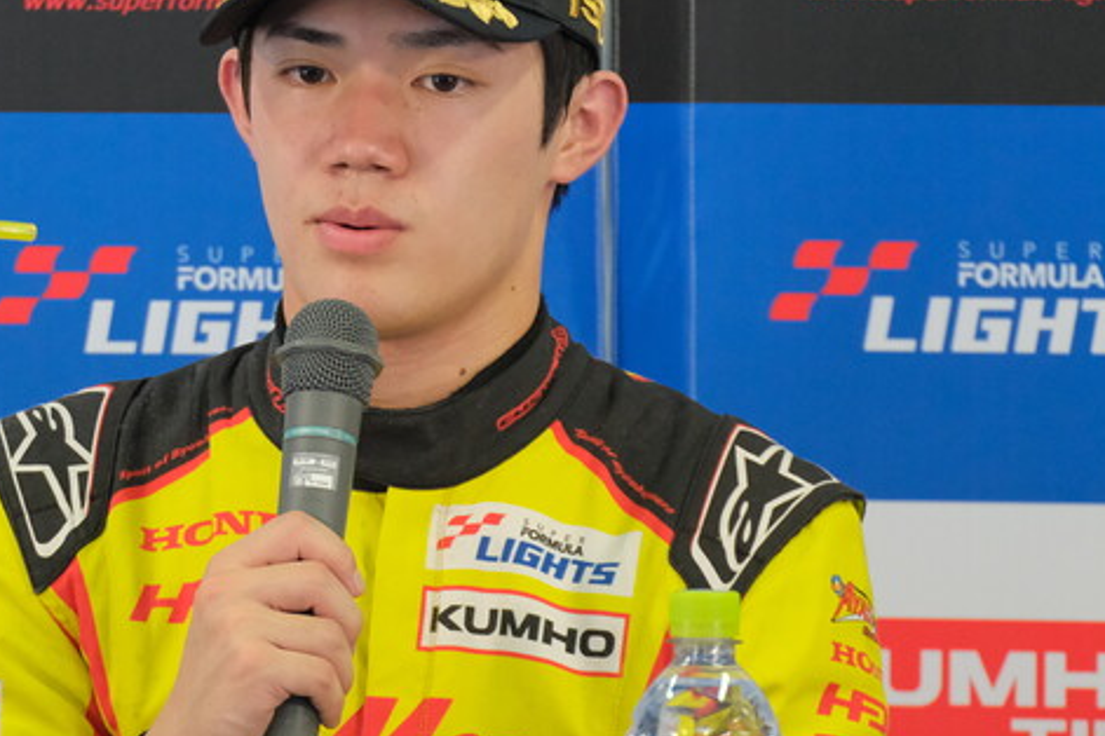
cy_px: 330
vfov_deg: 5.6
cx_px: 361
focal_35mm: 246
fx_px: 7550
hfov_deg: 8.4
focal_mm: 107.3
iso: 5000
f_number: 5.6
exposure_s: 1/180
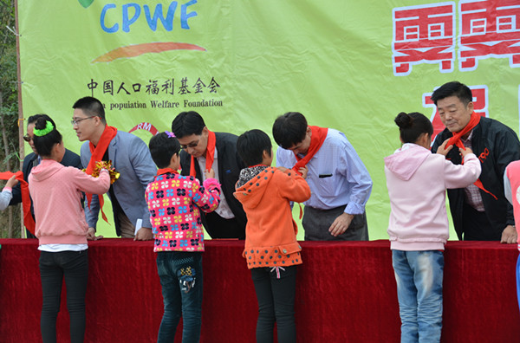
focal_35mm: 112
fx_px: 1620
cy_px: 172
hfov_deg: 18.2
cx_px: 260
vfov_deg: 12.1
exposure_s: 1/160
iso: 280
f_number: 7.1
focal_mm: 75
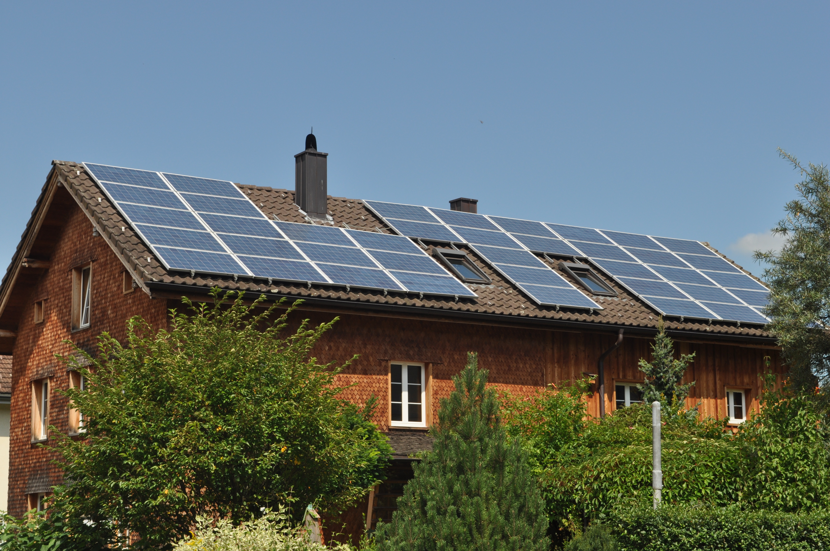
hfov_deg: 29.3
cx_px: 415
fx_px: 1589
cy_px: 276
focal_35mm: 69
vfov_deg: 19.7
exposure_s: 1/200
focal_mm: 46
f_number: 13
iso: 200
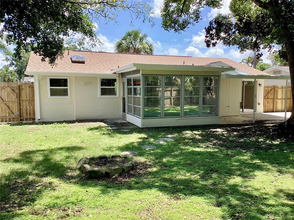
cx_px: 147
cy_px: 110
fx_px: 263
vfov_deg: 45.4
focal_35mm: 31
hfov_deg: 58.4
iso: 25
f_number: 2.4
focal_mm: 3.3
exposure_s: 1/627
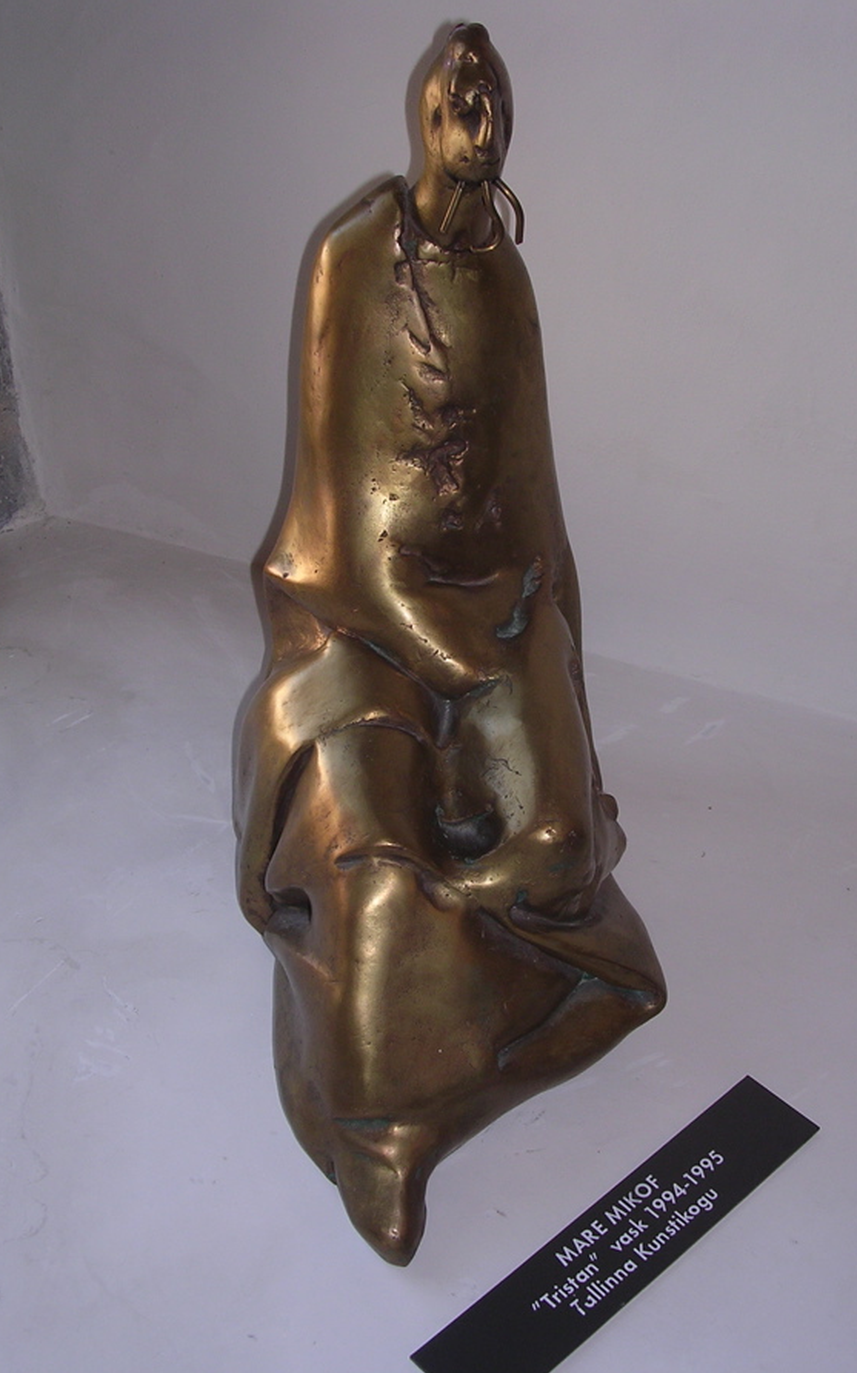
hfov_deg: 27.9
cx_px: 499
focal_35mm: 46
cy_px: 690
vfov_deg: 43.5
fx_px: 1720
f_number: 3
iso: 100
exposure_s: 1/60.1
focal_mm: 6.6
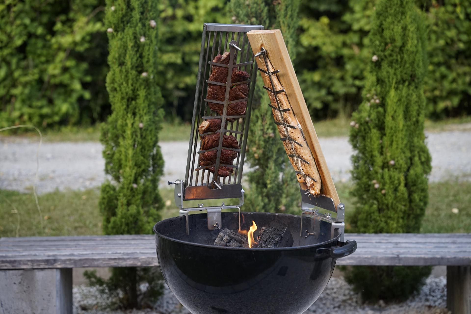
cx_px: 236
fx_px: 916
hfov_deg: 28.8
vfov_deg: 19.5
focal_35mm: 70
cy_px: 157
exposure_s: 1/125
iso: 640
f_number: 3.2
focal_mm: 70
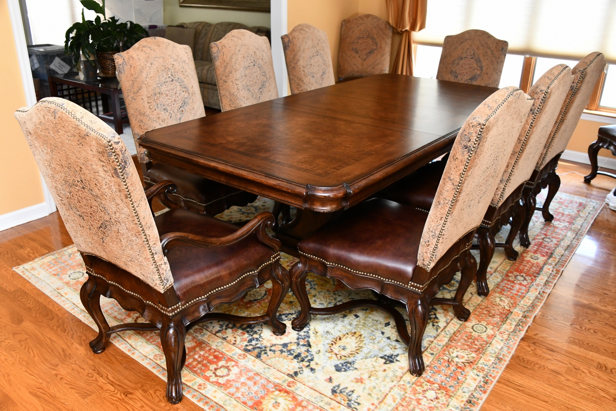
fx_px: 548
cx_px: 308
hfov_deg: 58.7
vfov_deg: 41.1
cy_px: 206
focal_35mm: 32
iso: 2500
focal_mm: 32
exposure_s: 1/60
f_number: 6.3
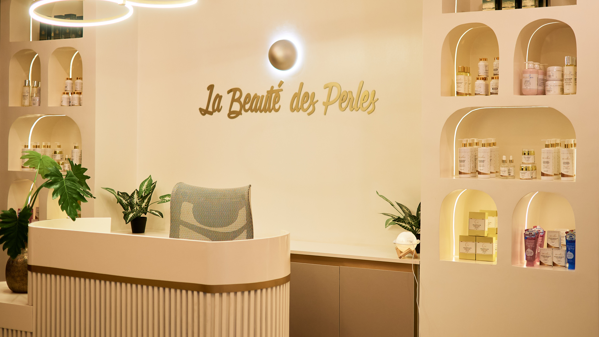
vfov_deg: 21.8
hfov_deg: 37.8
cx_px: 300
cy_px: 138
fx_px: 874
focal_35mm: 55
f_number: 1.8
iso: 320
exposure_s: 1/200
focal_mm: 35
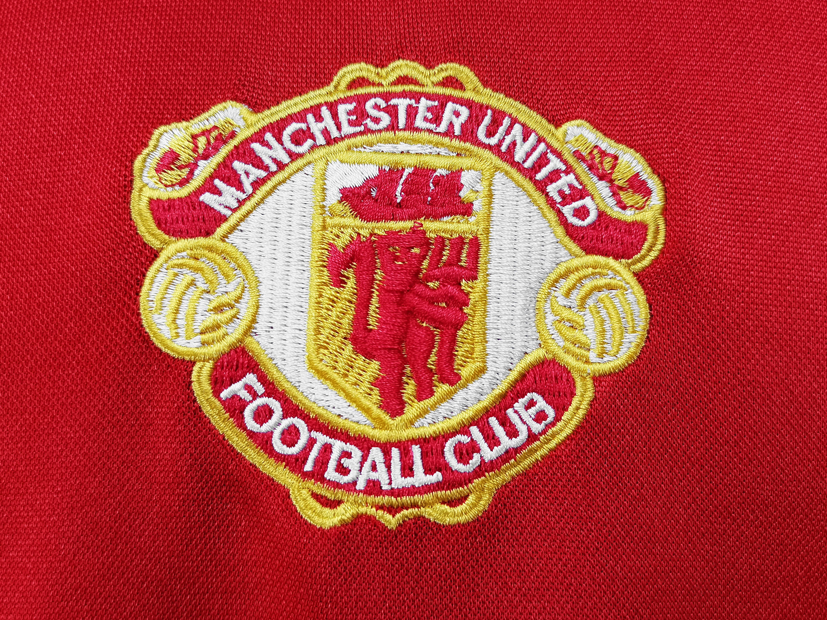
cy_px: 310
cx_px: 414
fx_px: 765
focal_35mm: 32
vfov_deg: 44.2
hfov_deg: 56.8
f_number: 1.8
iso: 160
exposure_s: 1/60
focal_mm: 5.58
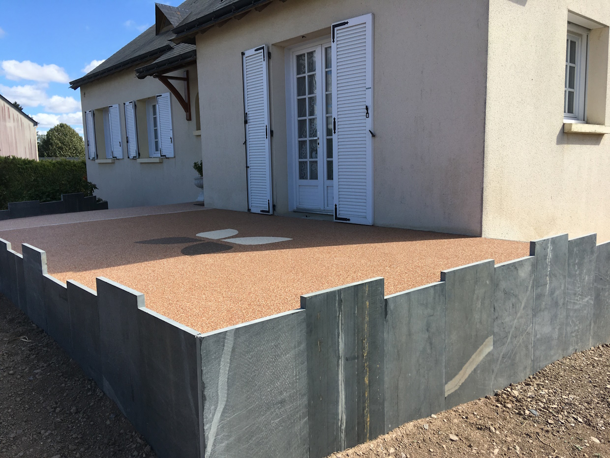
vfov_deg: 48.2
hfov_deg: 61.7
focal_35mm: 29
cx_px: 305
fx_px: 511
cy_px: 229
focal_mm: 4.15
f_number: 2.2
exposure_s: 1/1304
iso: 25
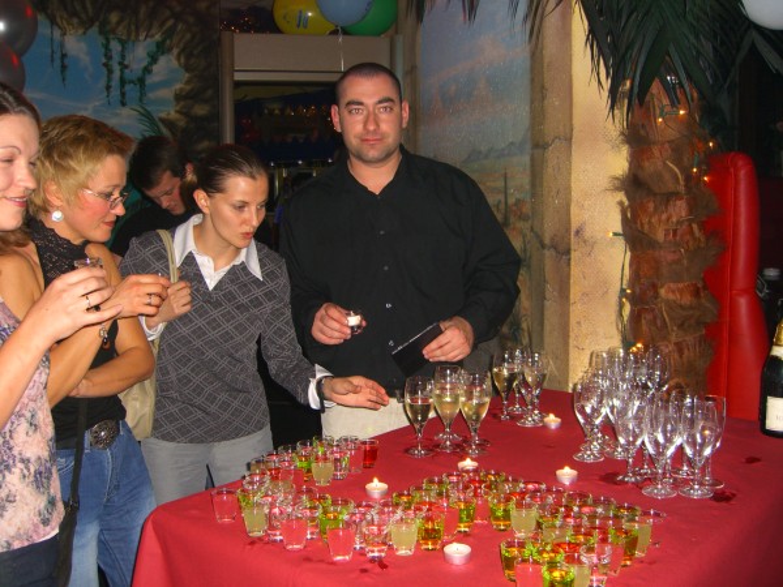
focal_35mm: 38
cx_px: 392
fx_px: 860
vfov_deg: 37.7
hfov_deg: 49.0
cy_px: 294
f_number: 2.8
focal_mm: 7.9
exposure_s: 1/60
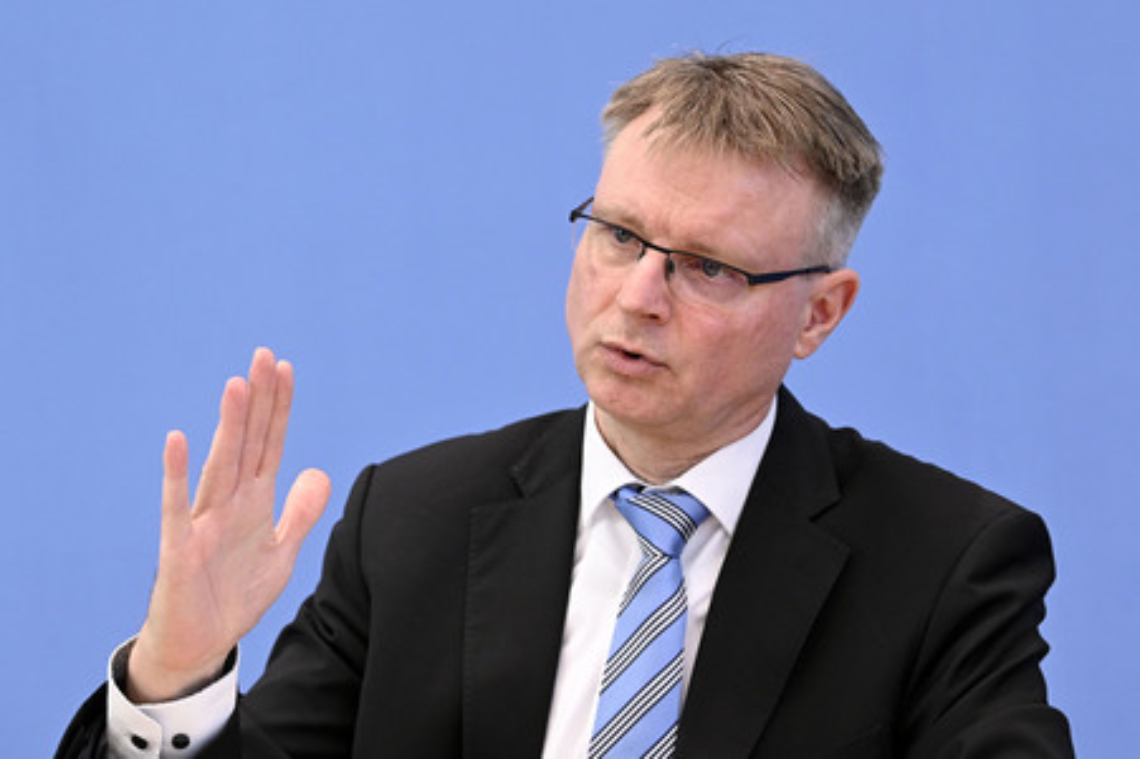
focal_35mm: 112
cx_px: 570
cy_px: 380
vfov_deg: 12.2
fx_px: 3544
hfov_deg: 18.3
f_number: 5.6
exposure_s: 1/640
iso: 4000
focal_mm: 112
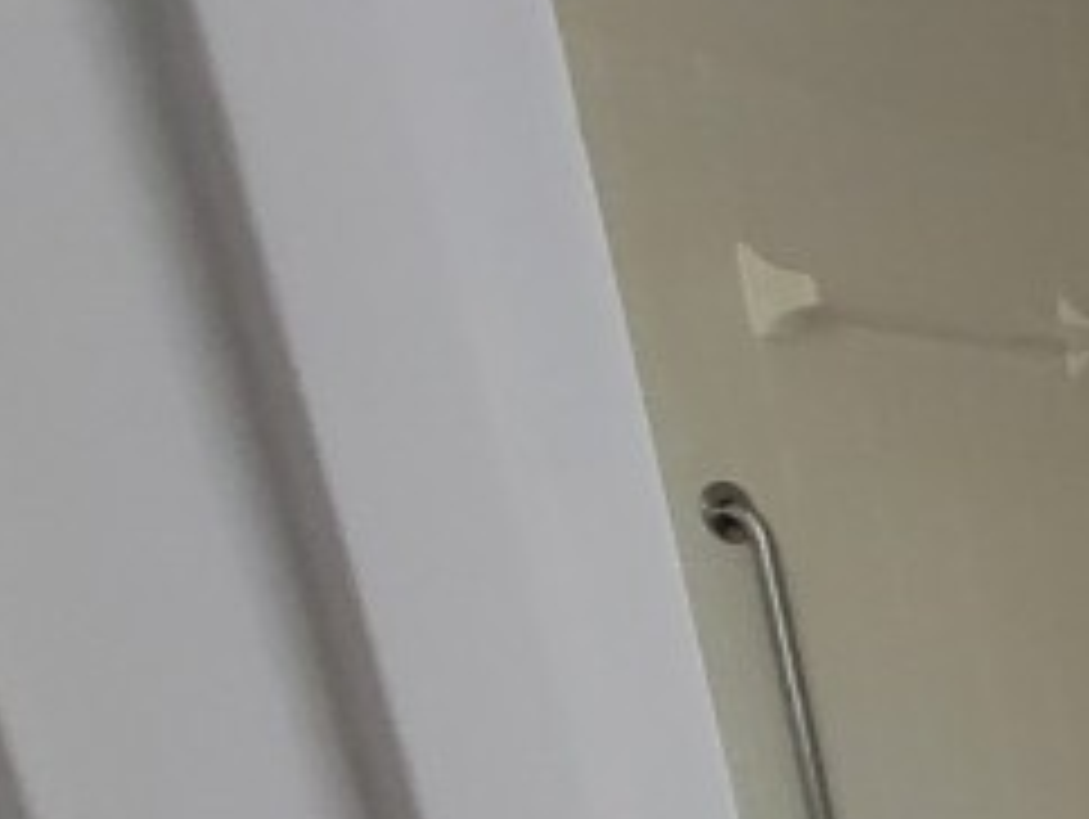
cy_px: 1179
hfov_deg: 20.6
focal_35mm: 55
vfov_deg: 22.5
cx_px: 2070
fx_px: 1732
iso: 160
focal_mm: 2.2
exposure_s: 1/60
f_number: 2.2
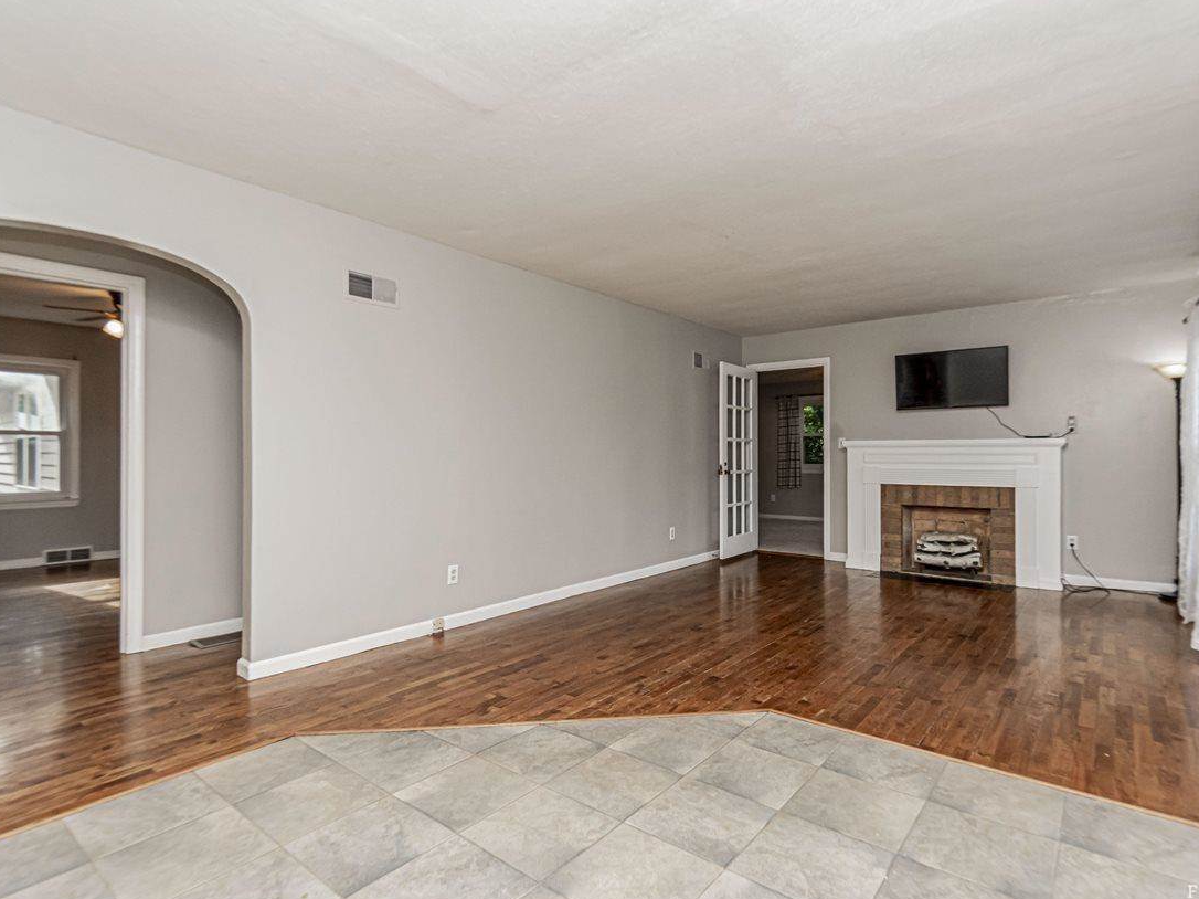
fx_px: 589
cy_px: 458
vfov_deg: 74.7
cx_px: 607
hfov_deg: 91.0
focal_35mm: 17
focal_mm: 10
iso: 1250
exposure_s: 1/60
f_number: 10
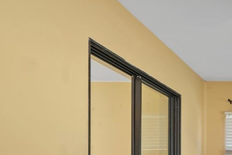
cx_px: 308
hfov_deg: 32.4
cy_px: 161
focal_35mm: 44
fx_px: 284
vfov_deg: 28.3
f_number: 8
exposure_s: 1
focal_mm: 16
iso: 250
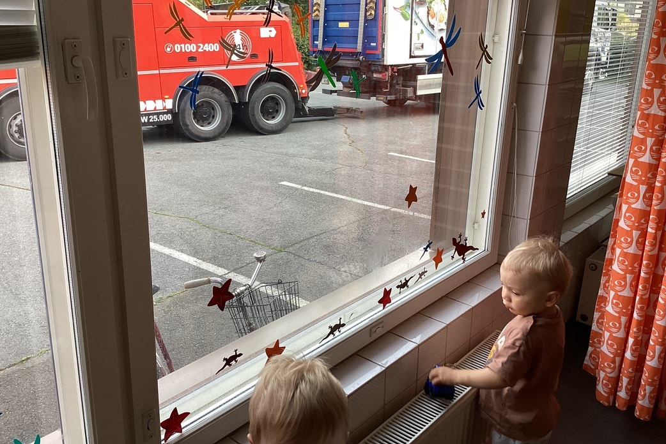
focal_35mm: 33
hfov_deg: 57.2
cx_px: 331
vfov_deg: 39.9
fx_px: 611
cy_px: 194
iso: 64
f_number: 2.4
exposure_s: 1/100
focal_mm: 3.3
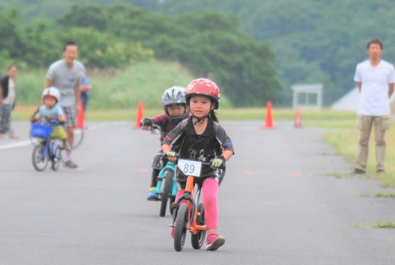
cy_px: 132
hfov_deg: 8.6
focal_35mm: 240
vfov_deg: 5.7
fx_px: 2637
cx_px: 198
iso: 200
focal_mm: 160
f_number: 4.8
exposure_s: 1/800
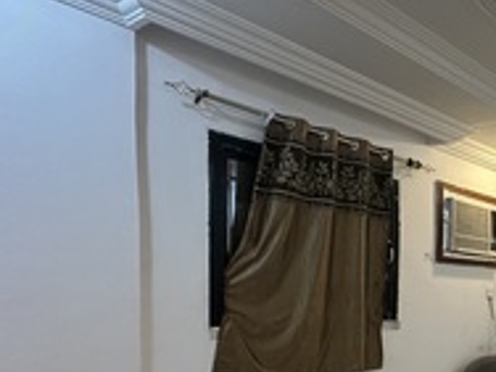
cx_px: 534
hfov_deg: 43.1
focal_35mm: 34
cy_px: 323
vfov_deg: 39.3
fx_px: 487
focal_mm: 2.22
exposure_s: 1/60
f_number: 2.2
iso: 250
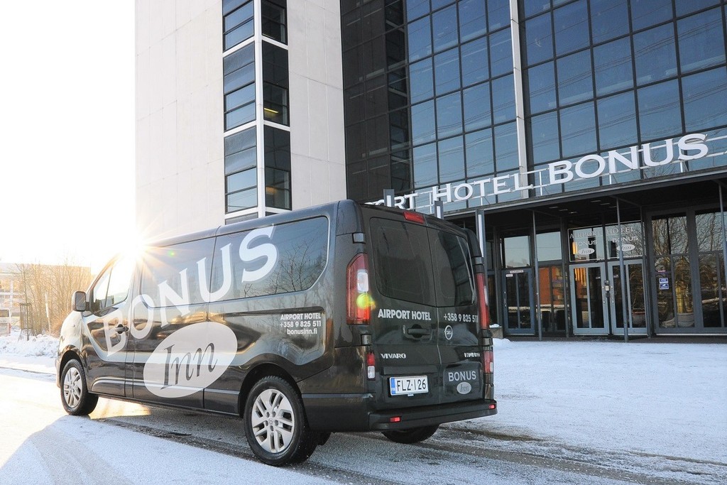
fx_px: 424
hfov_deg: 81.2
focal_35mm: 21
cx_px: 364
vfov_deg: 59.5
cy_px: 242
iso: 400
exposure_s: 1/60
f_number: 10
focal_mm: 14
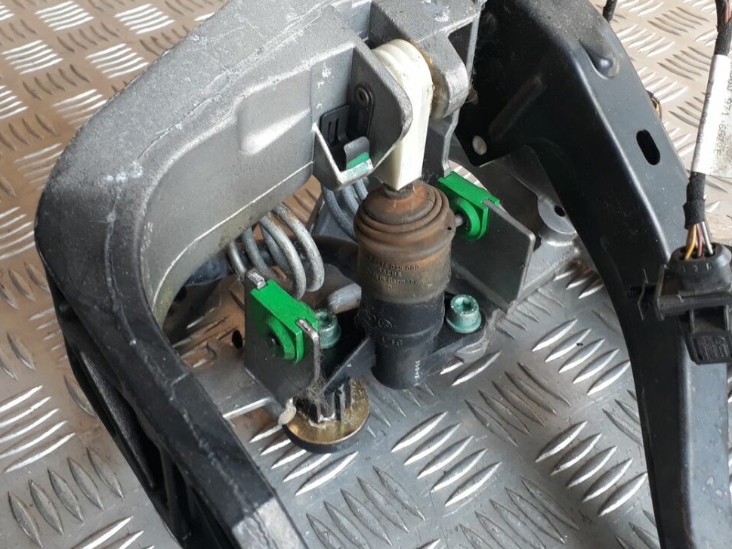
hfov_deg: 47.7
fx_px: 825
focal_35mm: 39
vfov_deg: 36.7
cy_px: 226
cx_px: 412
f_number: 1.9
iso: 40
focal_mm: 3.6
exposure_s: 1/50
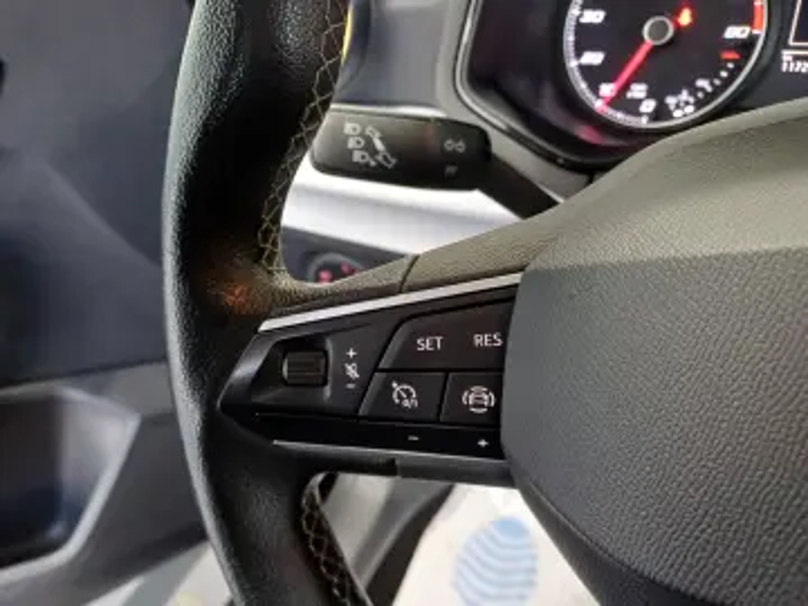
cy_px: 303
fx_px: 584
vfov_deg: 54.9
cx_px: 404
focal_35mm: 25
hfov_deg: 69.4
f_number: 1.8
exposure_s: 1/50
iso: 400
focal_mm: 4.65
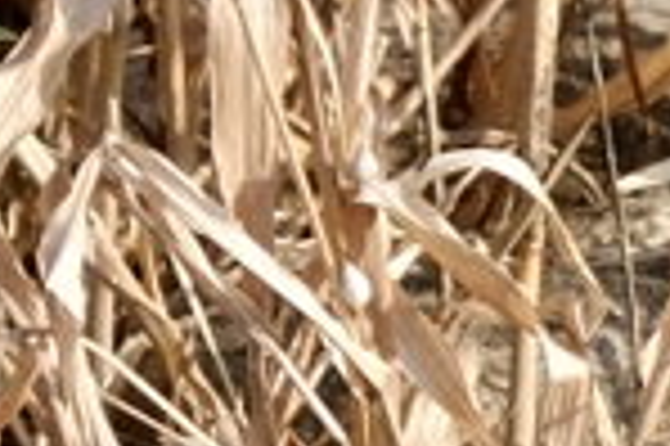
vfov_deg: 2.4
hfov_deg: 3.5
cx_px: 1943
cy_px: 734
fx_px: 10634
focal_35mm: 572
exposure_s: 1/420
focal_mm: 55
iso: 200
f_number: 5
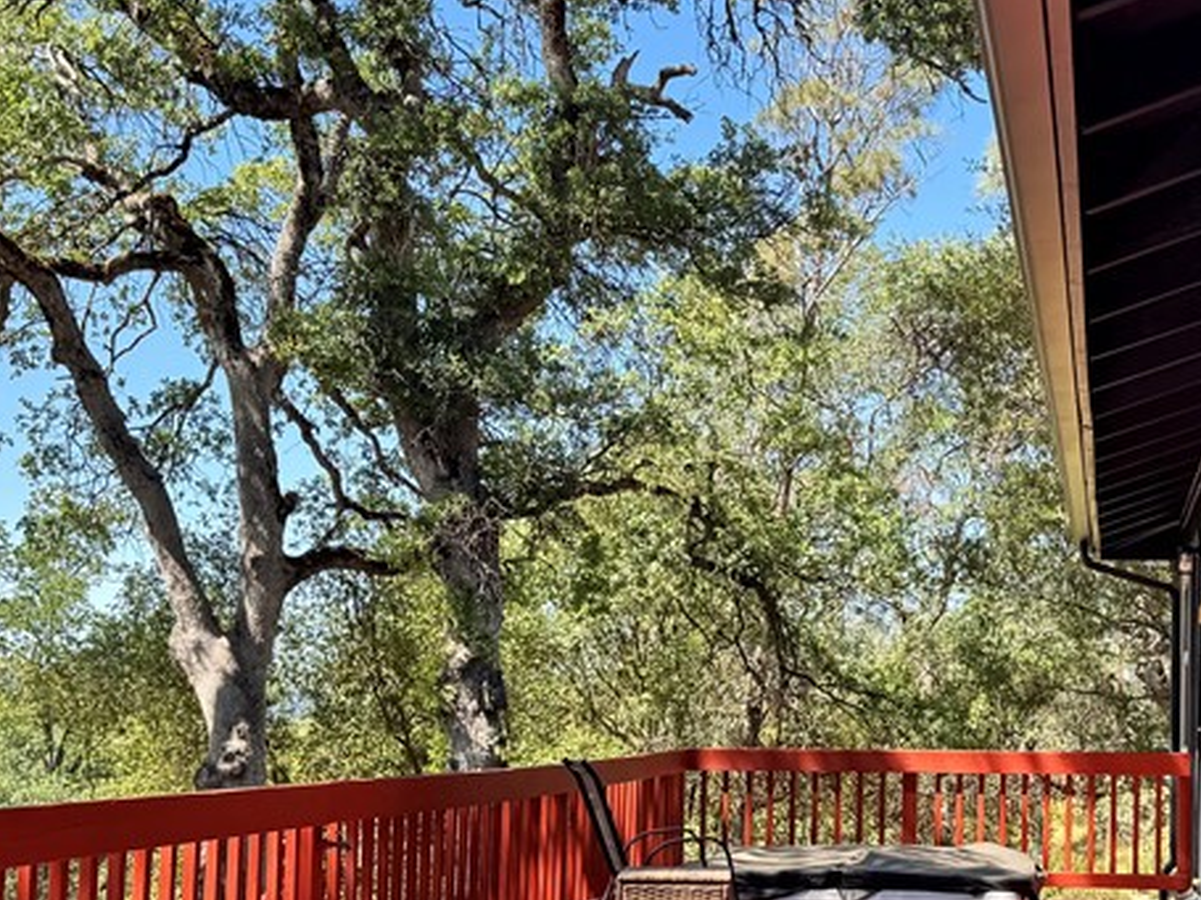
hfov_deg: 35.2
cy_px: 662
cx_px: 800
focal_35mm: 54
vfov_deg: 26.7
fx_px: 1873
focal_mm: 6.76
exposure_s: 1/888
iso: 80
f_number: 1.78
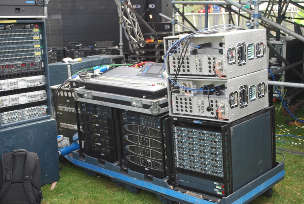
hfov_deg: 38.8
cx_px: 152
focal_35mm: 51
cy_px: 102
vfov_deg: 26.6
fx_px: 431
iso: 180
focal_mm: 34
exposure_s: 1/125
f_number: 5.6
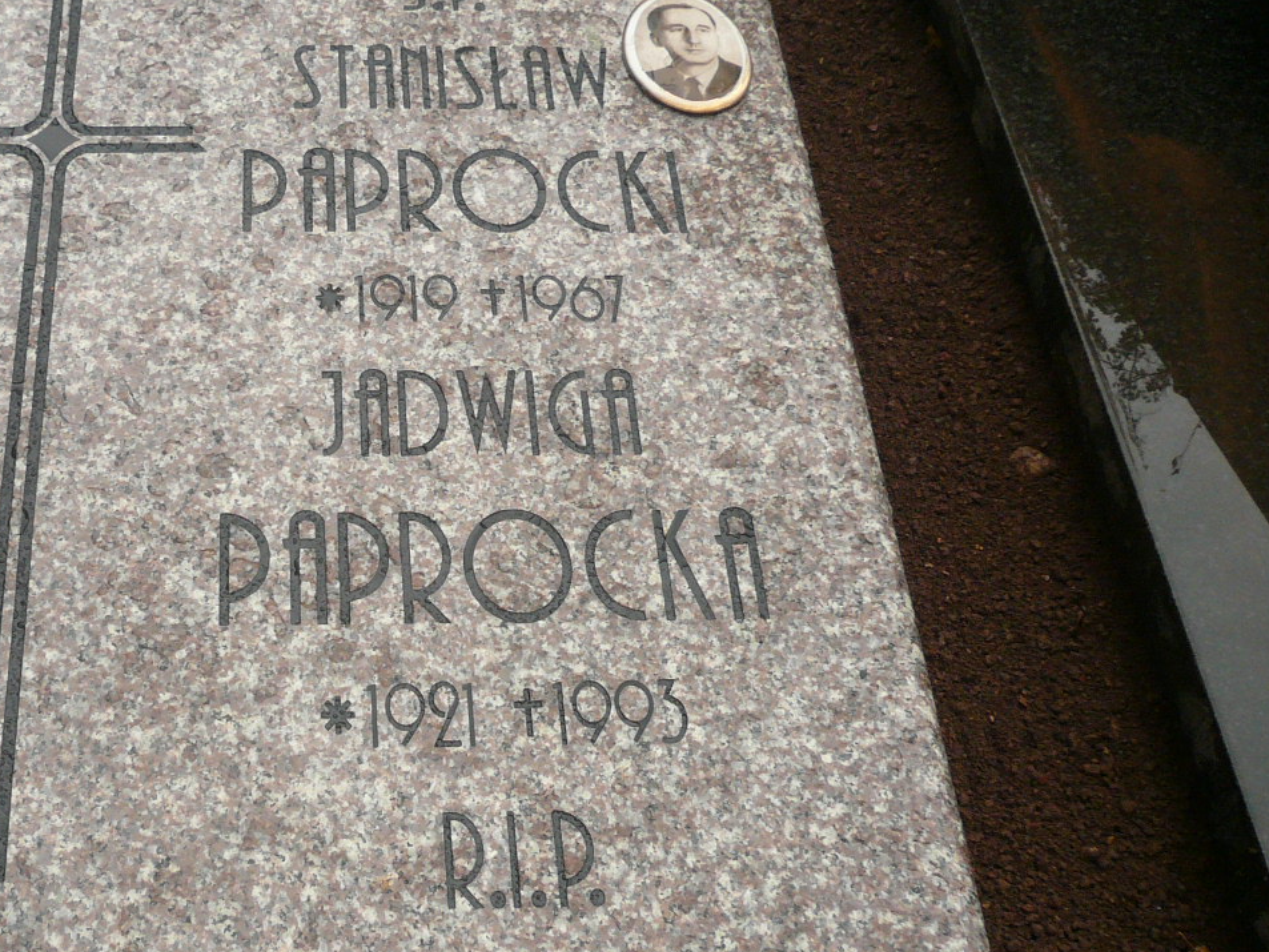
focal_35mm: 47
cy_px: 574
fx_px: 1723
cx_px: 387
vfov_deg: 30.8
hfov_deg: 39.8
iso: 100
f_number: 2.8
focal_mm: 4.6
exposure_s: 1/250
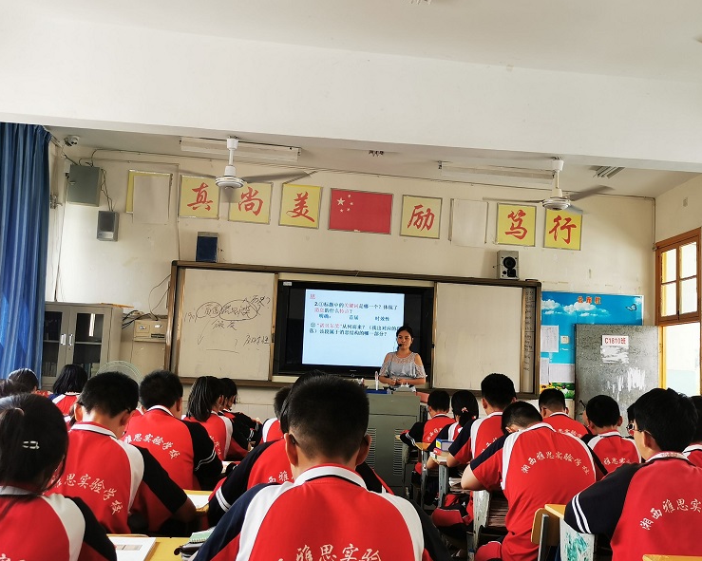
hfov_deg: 47.9
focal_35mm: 38
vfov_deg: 39.1
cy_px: 283
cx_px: 362
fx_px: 789
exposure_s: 1/132
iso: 50
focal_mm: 5.58
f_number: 1.8
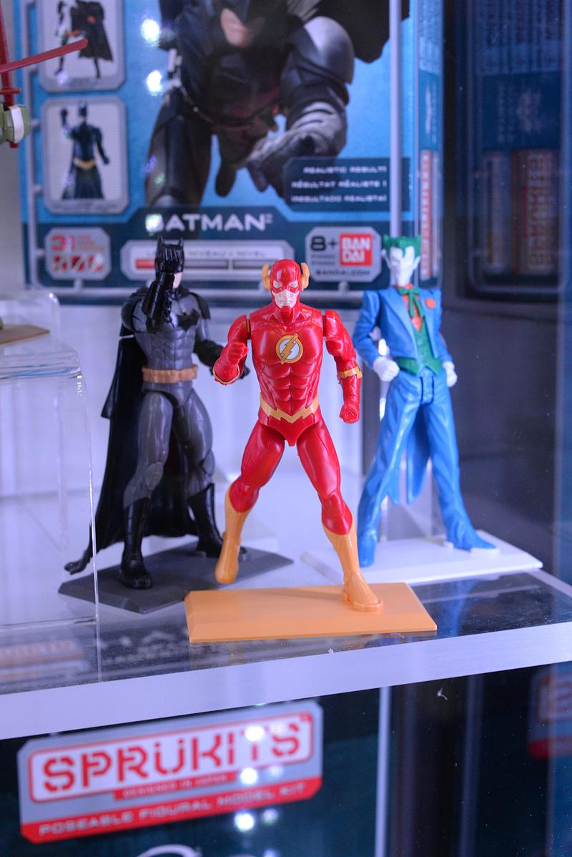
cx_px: 286
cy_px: 428
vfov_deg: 39.6
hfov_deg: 27.0
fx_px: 1190
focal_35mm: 50
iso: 3200
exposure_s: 1/100
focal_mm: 50
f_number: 9
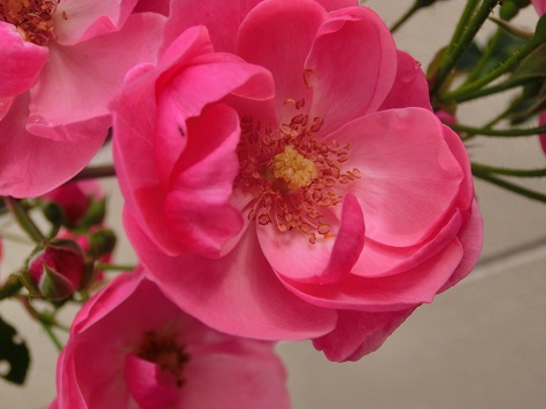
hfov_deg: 50.1
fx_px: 583
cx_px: 273
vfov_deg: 38.6
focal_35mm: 37
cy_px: 204
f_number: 4.1
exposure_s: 1/400
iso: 80
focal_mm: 6.5
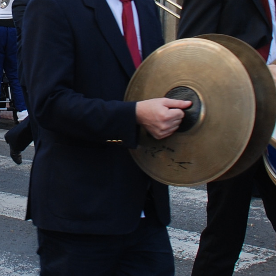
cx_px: -15
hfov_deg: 15.7
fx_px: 974
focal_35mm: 108
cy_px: 0
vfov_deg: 15.8
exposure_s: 1/125
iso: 140
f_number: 5.6
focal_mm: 18
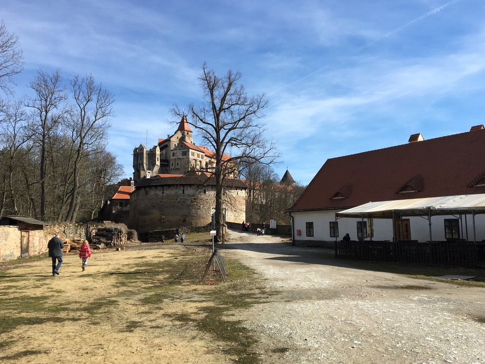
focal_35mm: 30
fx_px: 420
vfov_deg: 46.8
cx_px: 238
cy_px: 183
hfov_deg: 60.0
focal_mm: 4.15
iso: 25
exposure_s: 1/1479
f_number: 2.2
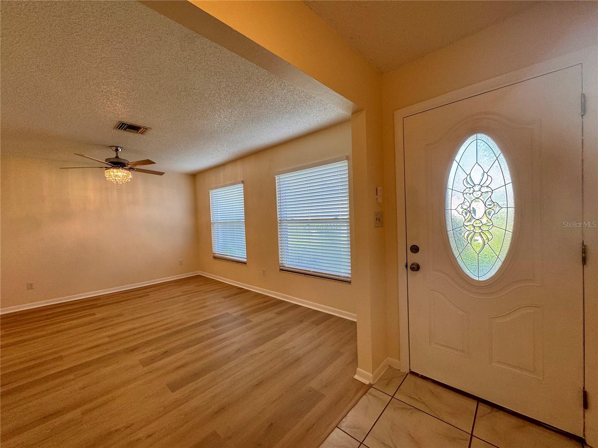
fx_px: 242
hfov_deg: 102.1
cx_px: 299
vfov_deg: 85.7
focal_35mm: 14
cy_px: 224
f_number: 2.2
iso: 125
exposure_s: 1/120
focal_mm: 2.22
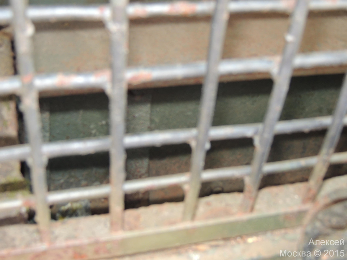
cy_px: 130
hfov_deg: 38.2
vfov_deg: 29.1
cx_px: 174
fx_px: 501
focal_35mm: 50
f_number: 3.6
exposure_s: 1/40
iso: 200
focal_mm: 8.9
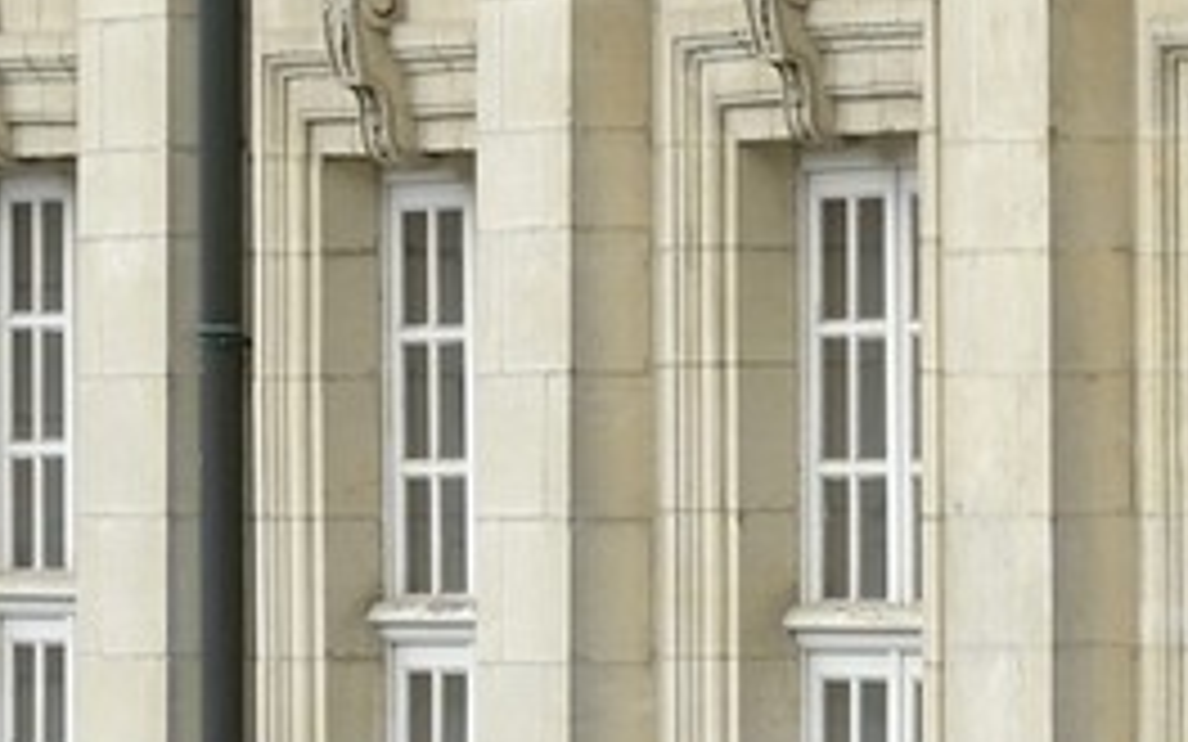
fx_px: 24380
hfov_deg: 2.8
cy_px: 468
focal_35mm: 753
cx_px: 3020
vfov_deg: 1.7
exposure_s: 1/200
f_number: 11
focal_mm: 122
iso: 200
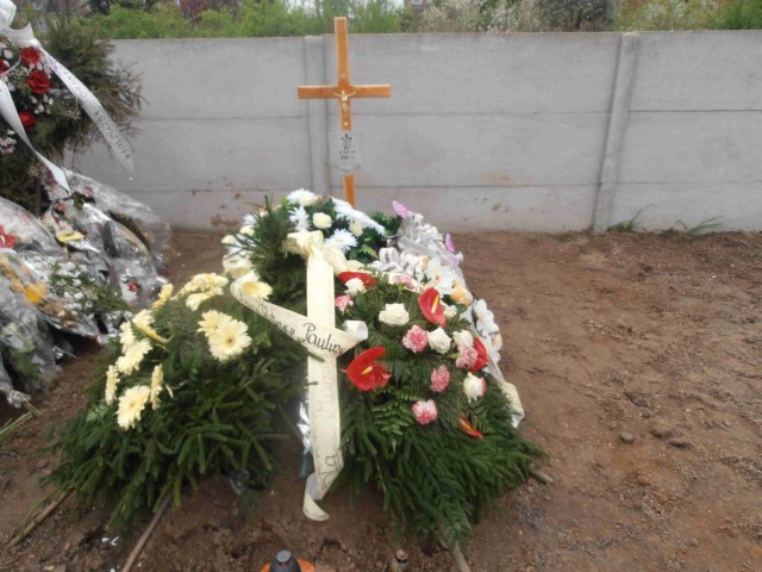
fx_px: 528
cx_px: 381
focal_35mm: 24
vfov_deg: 56.8
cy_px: 286
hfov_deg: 71.6
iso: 80
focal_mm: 4.2
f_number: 3
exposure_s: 1/500
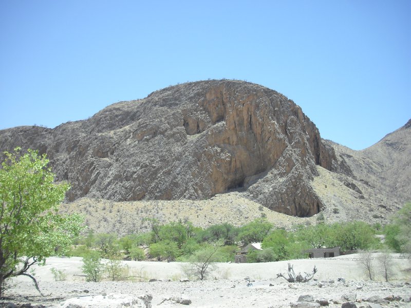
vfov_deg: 37.7
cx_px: 206
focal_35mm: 38
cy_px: 154
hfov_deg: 49.0
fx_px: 451
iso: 100
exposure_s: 1/160
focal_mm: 6.2
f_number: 8
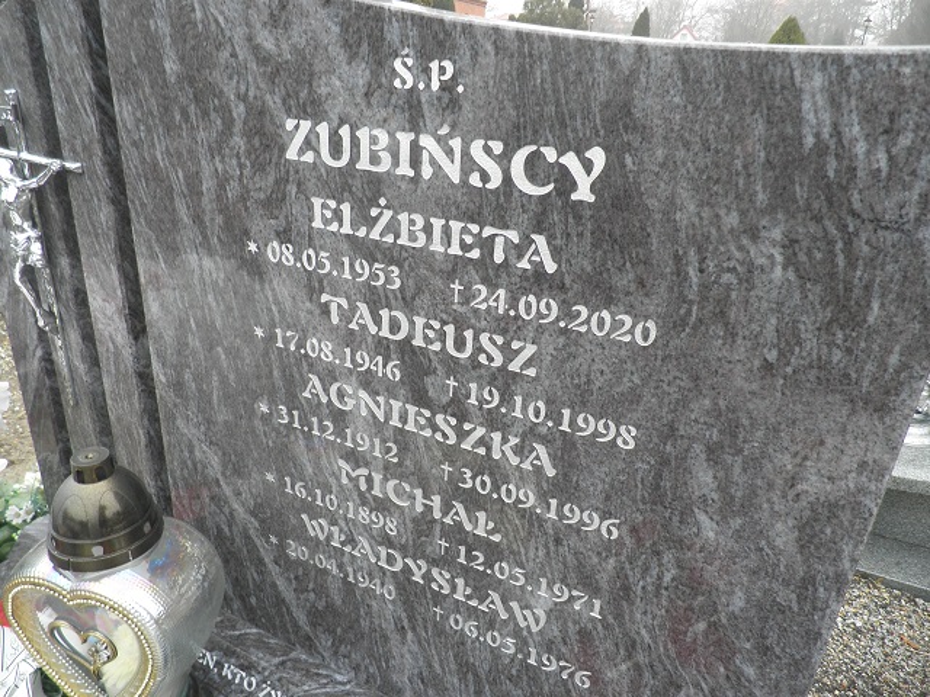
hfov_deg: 71.6
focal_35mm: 24
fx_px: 645
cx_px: 465
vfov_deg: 56.8
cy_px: 348
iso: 64
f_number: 3.3
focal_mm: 4.3
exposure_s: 1/40
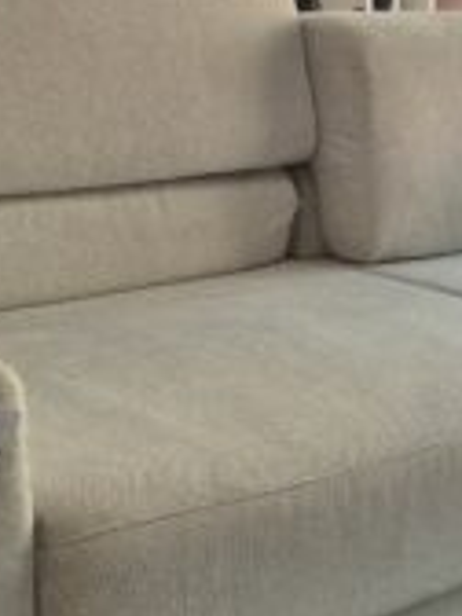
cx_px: 337
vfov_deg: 23.6
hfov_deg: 17.9
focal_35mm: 82
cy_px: 451
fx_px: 1459
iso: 100
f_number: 1.8
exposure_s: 1/100
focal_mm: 5.4
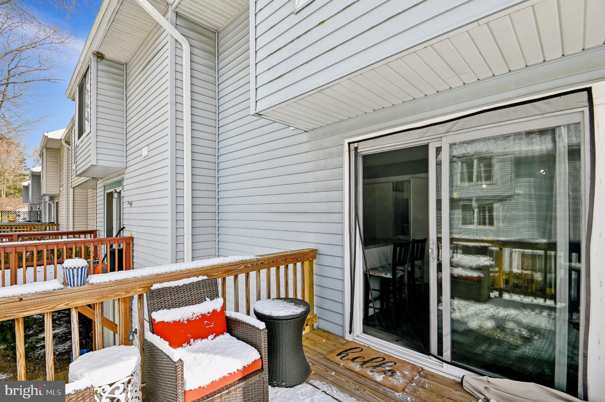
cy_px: 201
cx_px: 302
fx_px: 269
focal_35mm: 16
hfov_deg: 96.8
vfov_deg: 73.7
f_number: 6.3
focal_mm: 16
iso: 100
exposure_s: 1/320
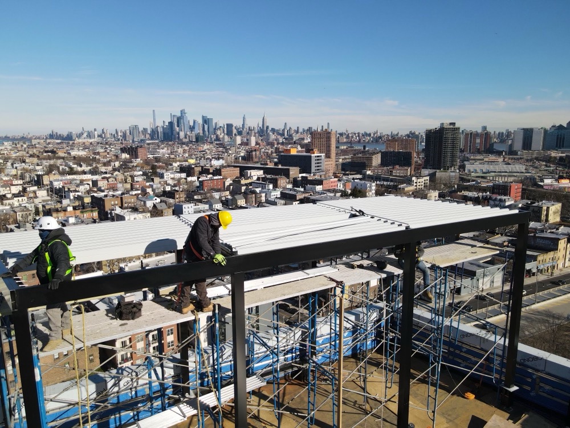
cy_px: 214
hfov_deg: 71.6
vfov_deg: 56.8
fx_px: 395
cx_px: 285
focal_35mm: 24
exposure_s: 1/60
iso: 100
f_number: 2.8
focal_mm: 4.5
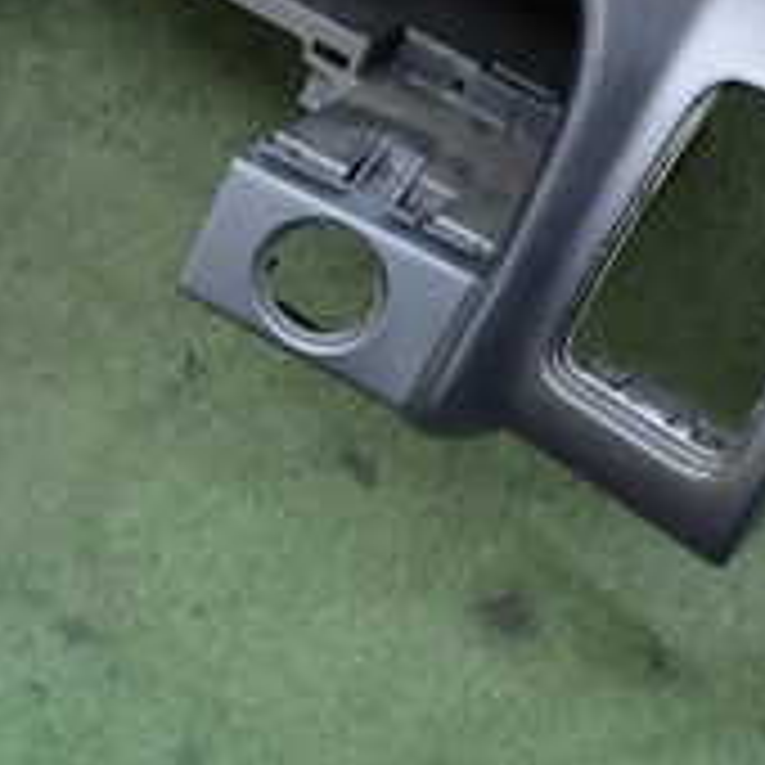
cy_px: -54
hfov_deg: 21.0
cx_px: -94
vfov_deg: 21.2
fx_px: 1950
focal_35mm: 78
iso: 200
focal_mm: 4.5
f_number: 2
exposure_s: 1/40
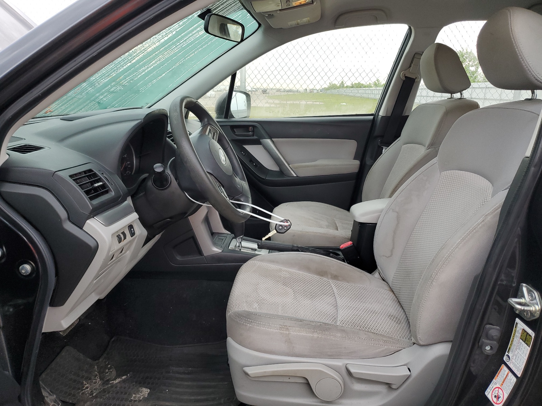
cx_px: 271
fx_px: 407
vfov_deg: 53.1
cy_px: 203
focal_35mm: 26
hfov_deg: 67.3
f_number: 1.5
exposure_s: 1/120
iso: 65
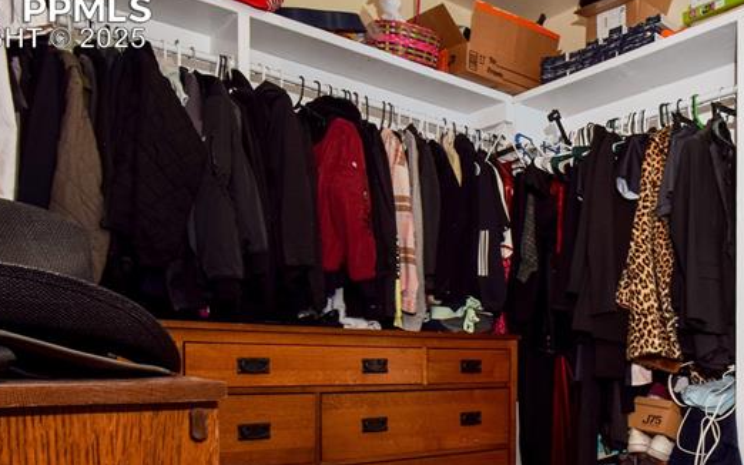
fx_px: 669
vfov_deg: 35.0
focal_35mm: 33
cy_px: 456
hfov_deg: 54.2
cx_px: 596
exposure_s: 1/60
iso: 320
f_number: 13
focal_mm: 11
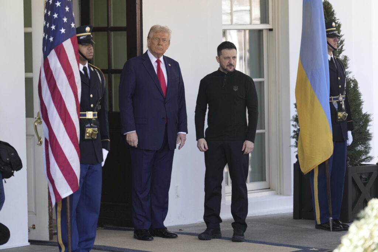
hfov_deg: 11.1
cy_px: 126
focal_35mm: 185
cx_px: 189
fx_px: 1943
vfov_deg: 7.4
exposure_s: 1/800
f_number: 4
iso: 1250
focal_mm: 185
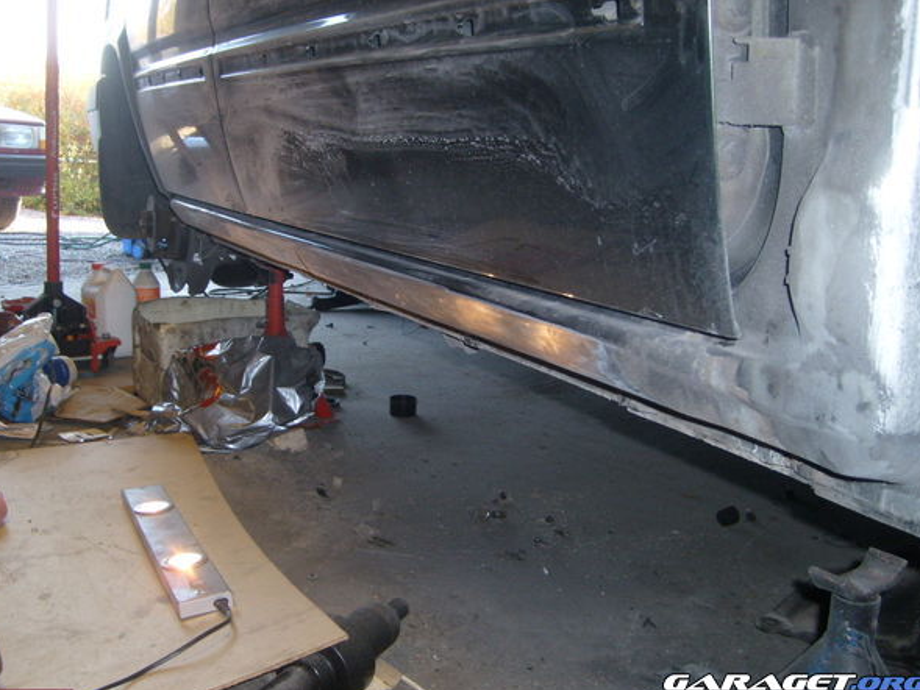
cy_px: 323
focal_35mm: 38
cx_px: 431
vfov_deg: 37.7
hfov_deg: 48.9
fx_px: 1010
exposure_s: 1/45
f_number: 2.8
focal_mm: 5.8
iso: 100
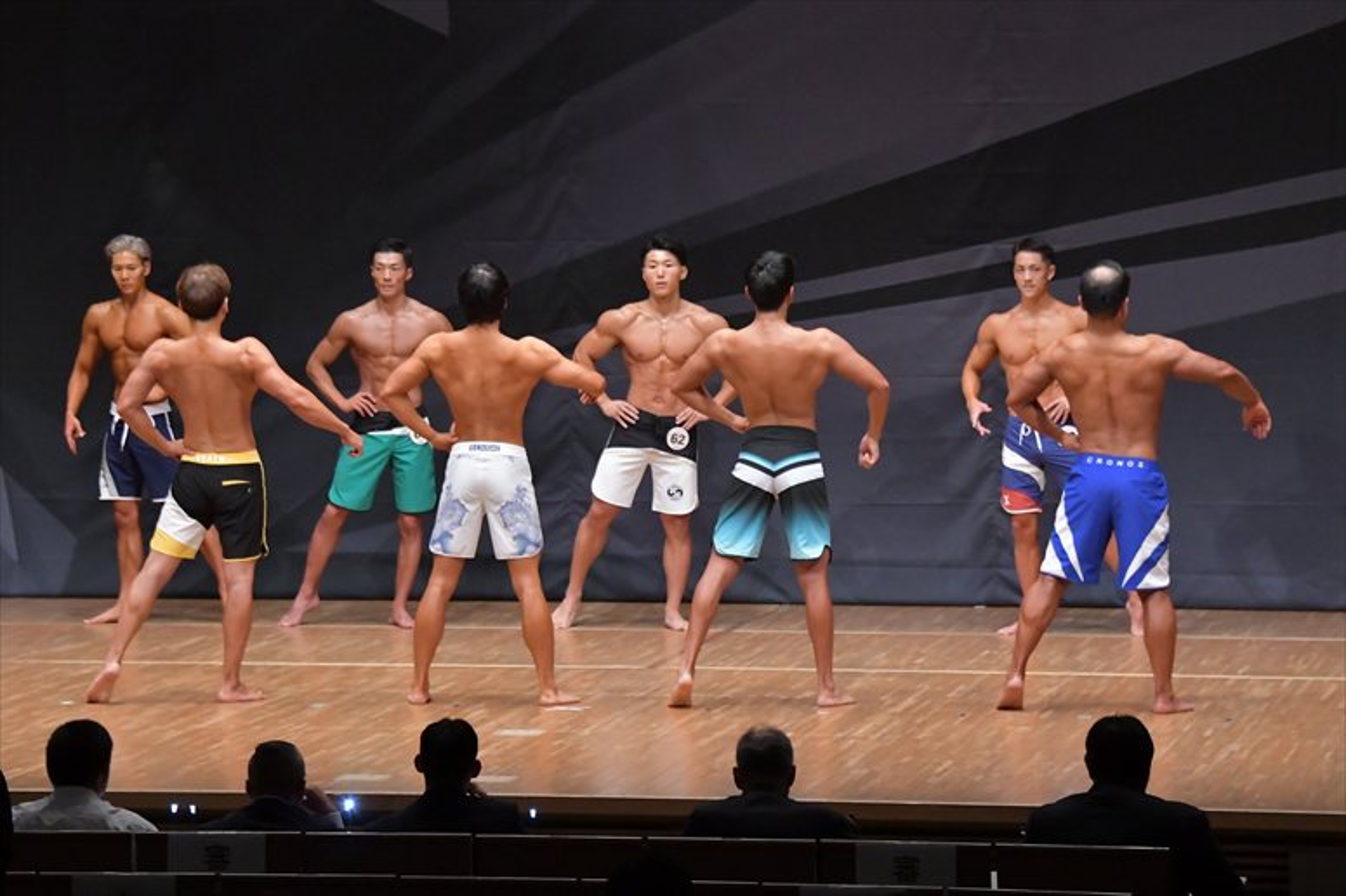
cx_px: 673
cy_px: 448
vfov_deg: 8.7
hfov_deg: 13.1
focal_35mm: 157
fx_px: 5867
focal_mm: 105
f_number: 5.6
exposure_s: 1/400
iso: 6400
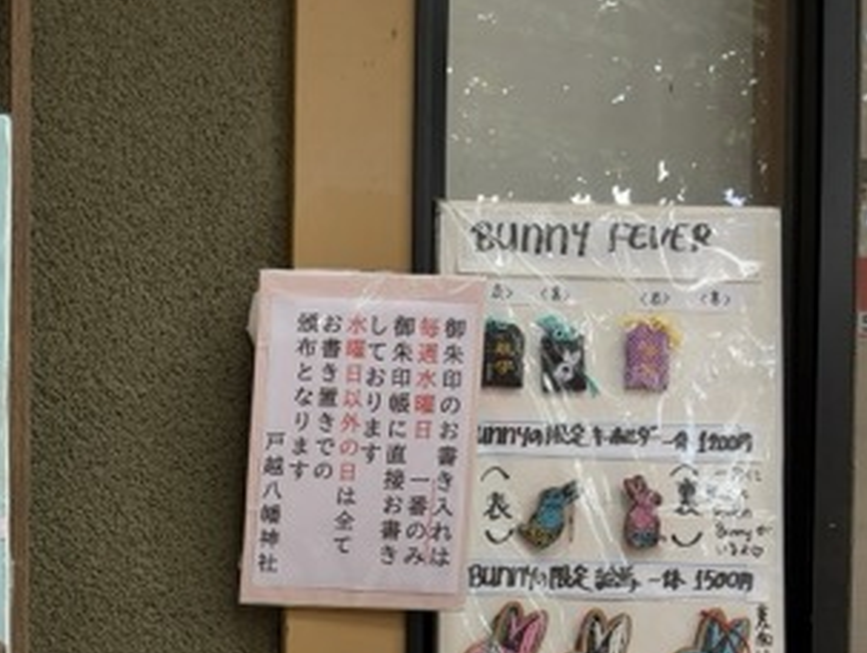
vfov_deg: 23.3
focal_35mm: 60
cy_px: 672
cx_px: 14
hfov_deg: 30.1
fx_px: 1505
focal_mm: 5.96
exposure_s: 1/121
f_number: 1.6
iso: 80
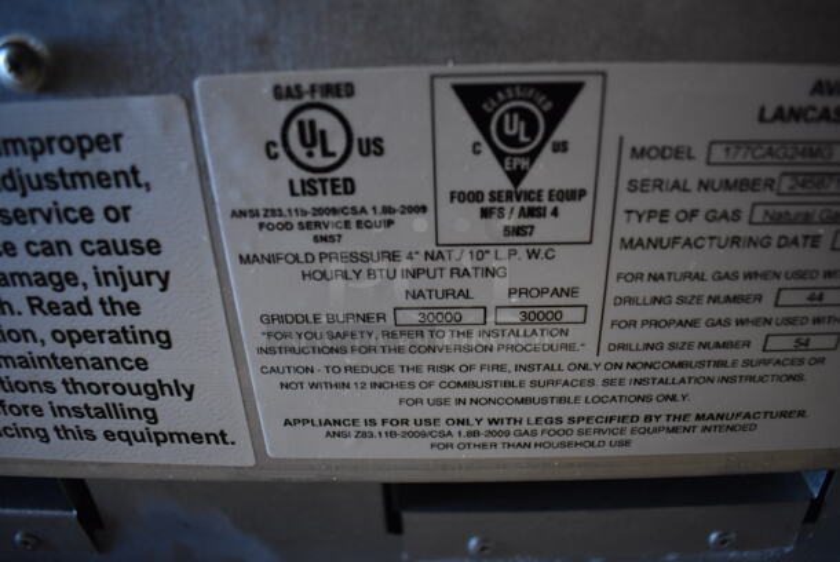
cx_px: 420
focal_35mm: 27
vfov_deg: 48.0
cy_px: 281
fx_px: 631
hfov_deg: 67.3
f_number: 4
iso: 2000
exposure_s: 1/60
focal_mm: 18
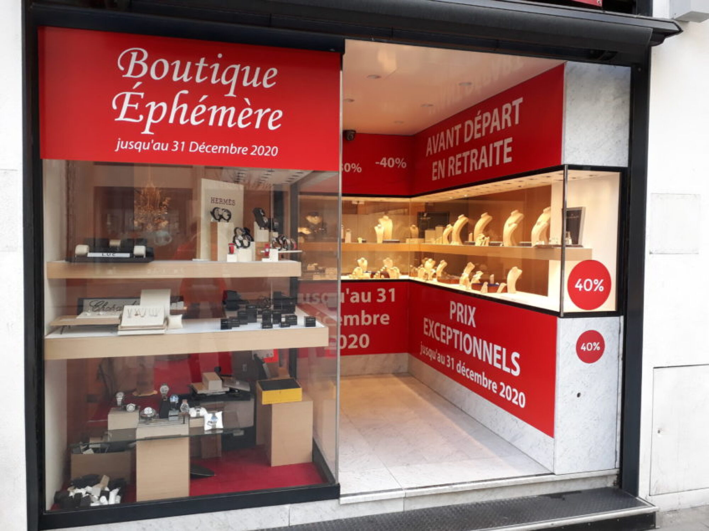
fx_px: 553
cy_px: 266
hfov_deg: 65.3
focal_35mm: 27
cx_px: 354
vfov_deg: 51.3
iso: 64
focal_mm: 3.6
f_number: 1.9
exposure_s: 1/100
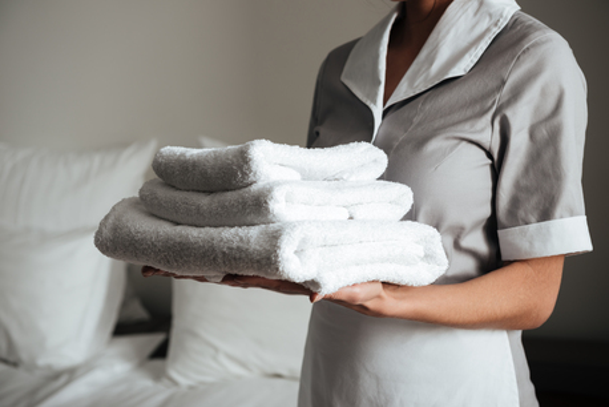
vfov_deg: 20.6
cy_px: 204
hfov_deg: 30.5
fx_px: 1117
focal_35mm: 66
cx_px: 304
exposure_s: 1/200
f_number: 4.5
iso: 160
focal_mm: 66
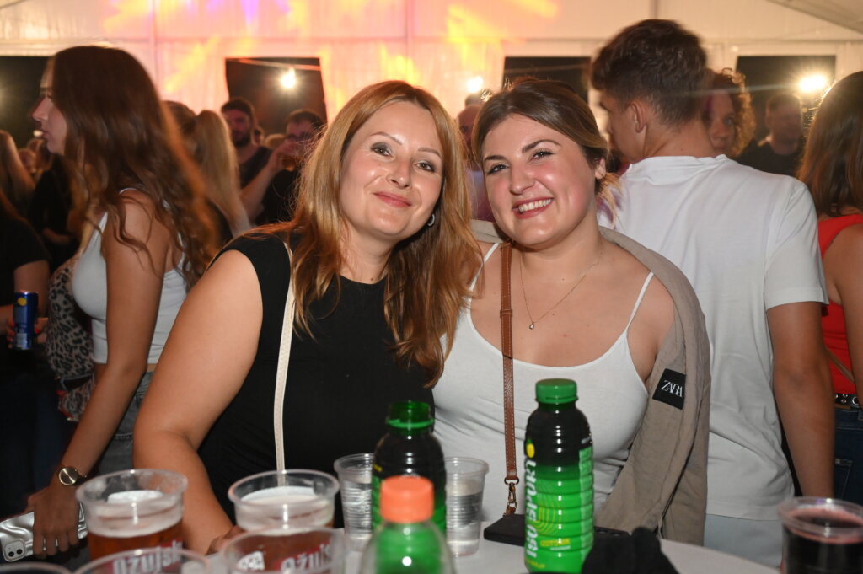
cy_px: 287
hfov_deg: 49.6
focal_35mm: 39
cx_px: 432
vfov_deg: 34.2
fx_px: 934
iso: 6400
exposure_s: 1/60
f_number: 5
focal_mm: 39
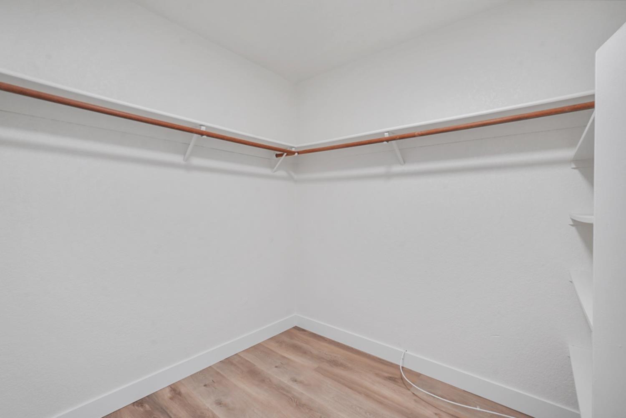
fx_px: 278
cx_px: 313
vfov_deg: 73.8
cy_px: 209
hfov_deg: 96.7
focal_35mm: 16
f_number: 9
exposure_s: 1/30
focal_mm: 16
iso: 320
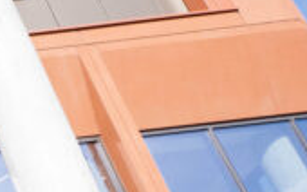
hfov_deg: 13.5
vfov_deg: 12.8
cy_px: 168
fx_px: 844
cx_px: -471
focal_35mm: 101
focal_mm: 14
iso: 160
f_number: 9
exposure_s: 1/160
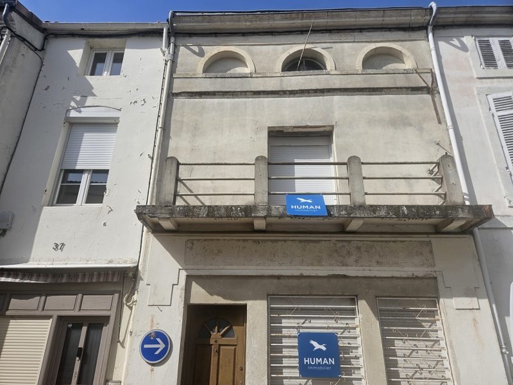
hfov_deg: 73.9
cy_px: 192
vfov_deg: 58.9
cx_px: 256
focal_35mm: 23
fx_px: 341
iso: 25
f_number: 1.8
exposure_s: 1/2890
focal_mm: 5.4
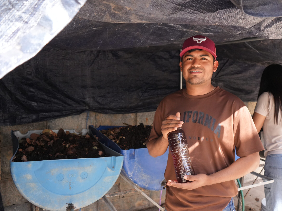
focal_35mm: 33
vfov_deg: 42.9
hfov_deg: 55.1
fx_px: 269
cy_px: 109
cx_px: 164
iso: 3200
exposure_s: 1/1600
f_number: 3.5
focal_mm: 29
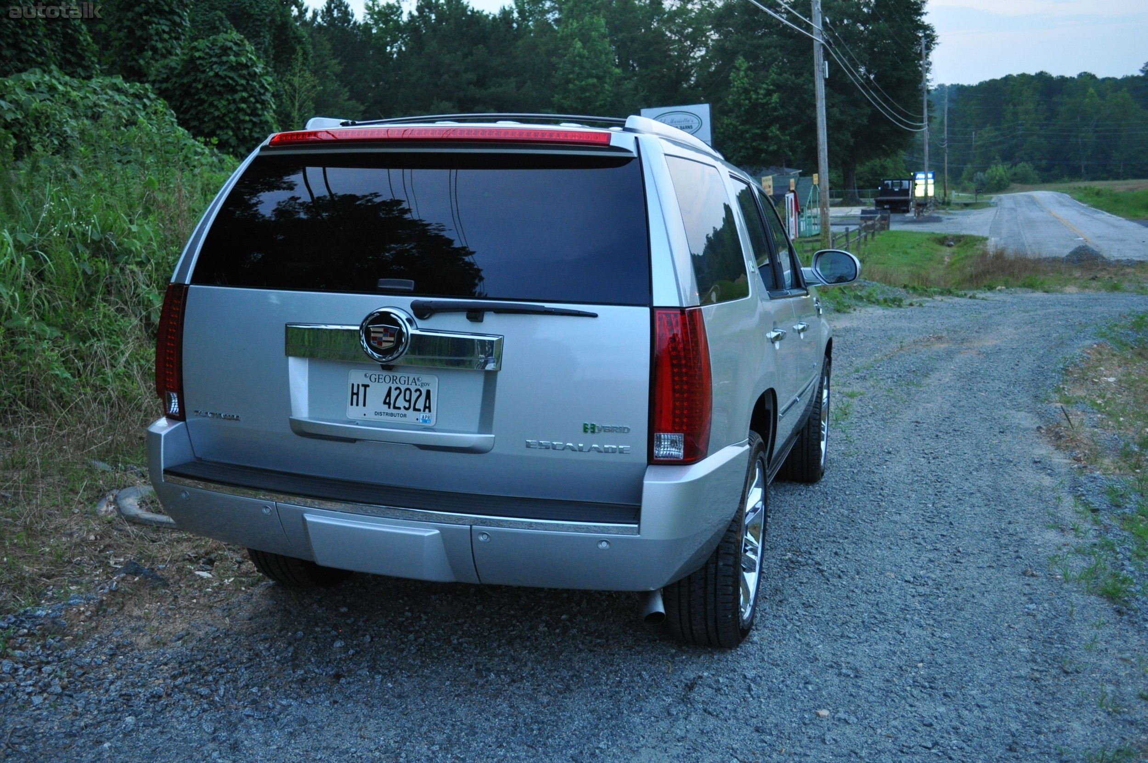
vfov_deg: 36.8
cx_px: 574
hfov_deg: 53.2
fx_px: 1147
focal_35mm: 36
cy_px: 382
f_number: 4
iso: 800
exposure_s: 1/40
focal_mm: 24
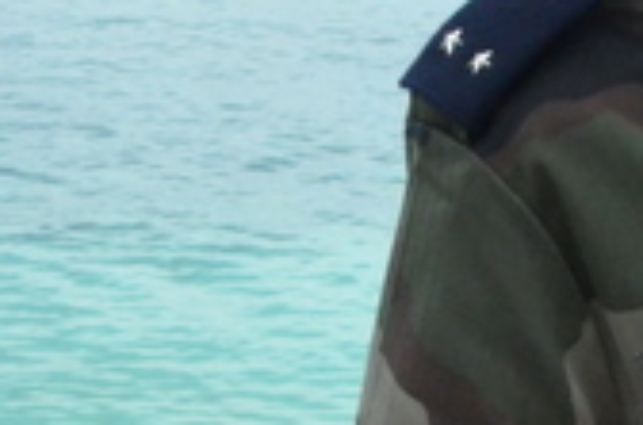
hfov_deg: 13.2
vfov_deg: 9.1
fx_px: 2679
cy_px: 111
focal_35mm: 150
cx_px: 865
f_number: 20
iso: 3200
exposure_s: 1/1600
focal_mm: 21
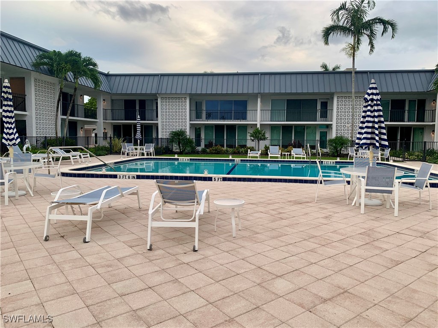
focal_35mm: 26
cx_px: 219
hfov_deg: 67.3
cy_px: 164
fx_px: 329
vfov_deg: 53.1
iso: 25
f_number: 1.8
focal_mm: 4.25
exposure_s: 1/333
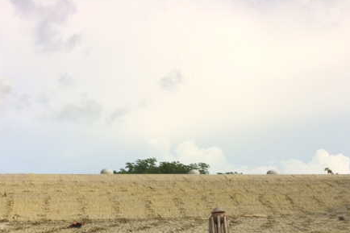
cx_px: 177
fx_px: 447
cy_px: 189
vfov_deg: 28.6
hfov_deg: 42.8
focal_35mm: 46
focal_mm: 4.12
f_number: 2.2
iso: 50
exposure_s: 1/3165
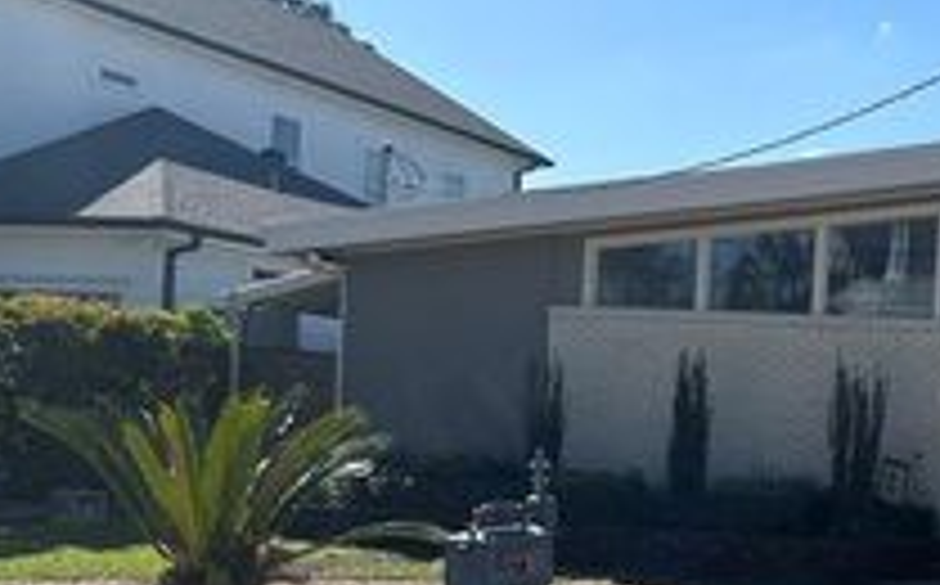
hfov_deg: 29.1
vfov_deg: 19.4
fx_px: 1689
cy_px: 470
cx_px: 940
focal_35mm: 66
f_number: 1.5
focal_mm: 5.7
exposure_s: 1/4831
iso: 50
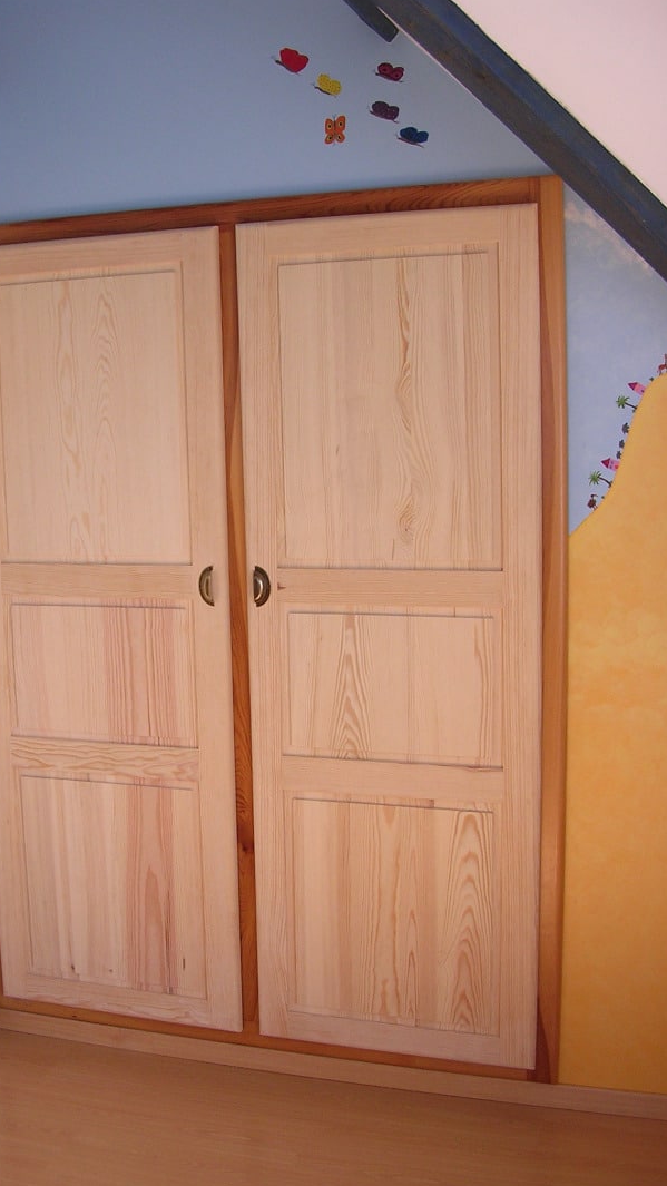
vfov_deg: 48.4
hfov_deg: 28.2
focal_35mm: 42
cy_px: 598
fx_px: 1321
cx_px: 238
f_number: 2.8
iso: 100
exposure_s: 1/92.5
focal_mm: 5.8
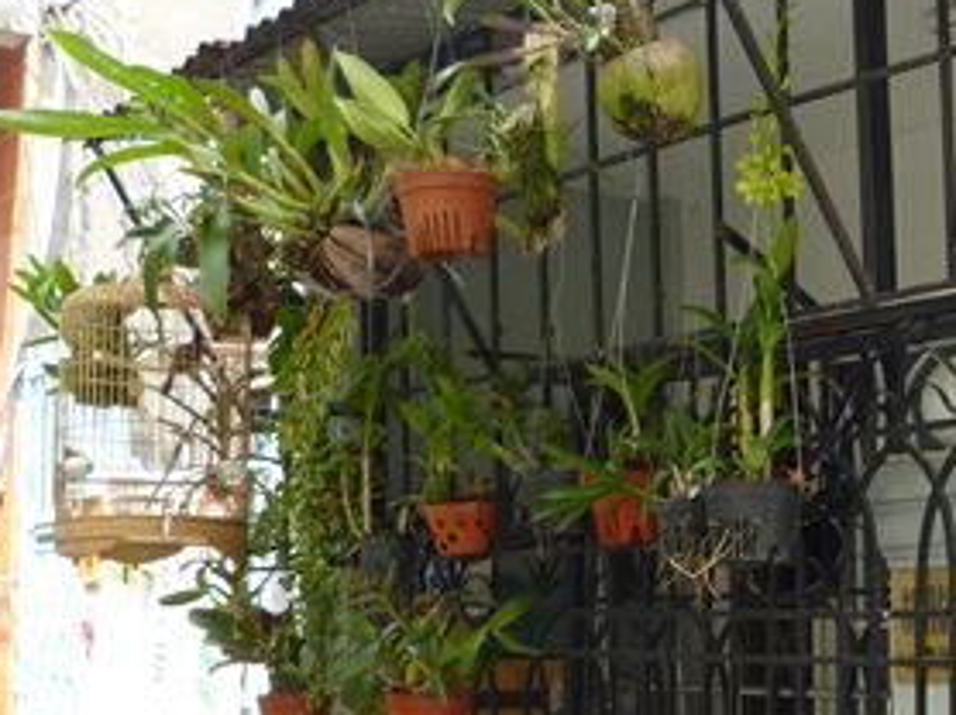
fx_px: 1683
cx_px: 1020
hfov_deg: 29.0
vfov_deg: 23.9
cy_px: 457
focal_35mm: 61
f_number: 3.1
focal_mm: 5
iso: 100
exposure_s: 1/100
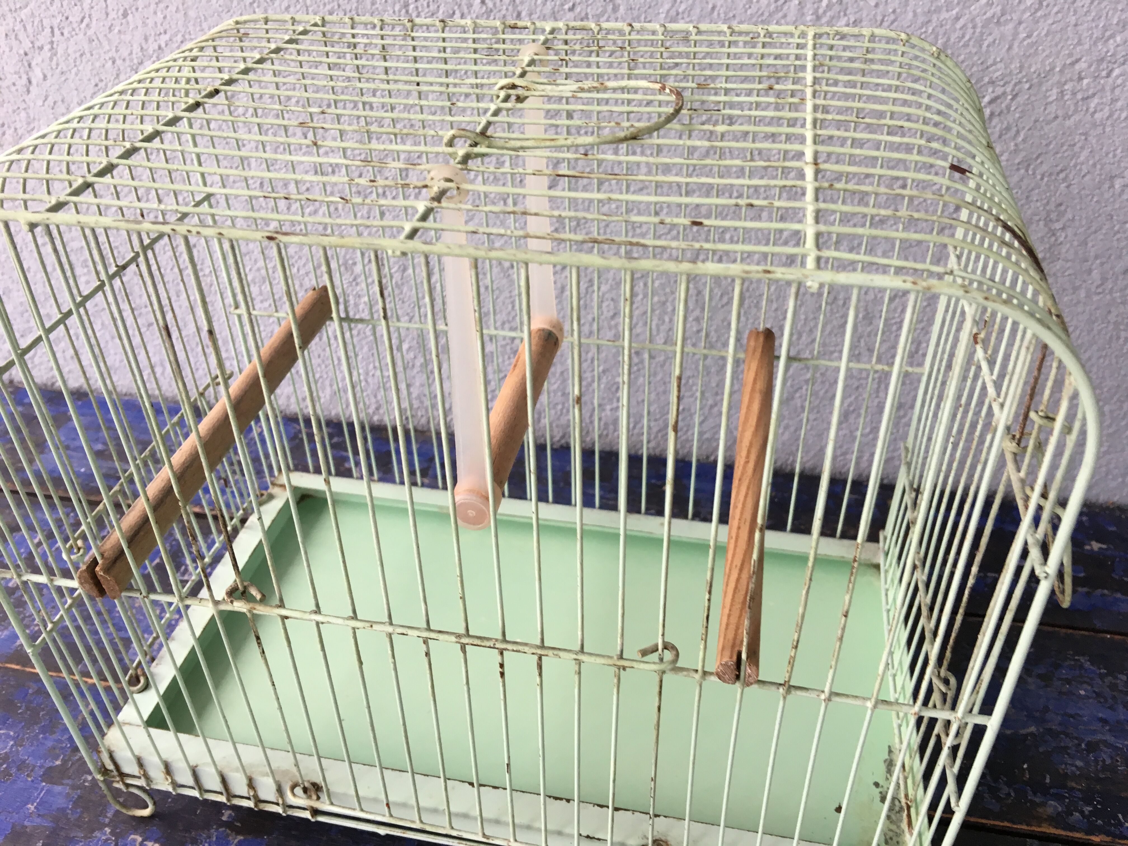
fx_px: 945
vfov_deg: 48.2
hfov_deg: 61.7
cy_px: 423
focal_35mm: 29
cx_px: 564
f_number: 2.2
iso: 80
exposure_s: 1/33
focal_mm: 4.15
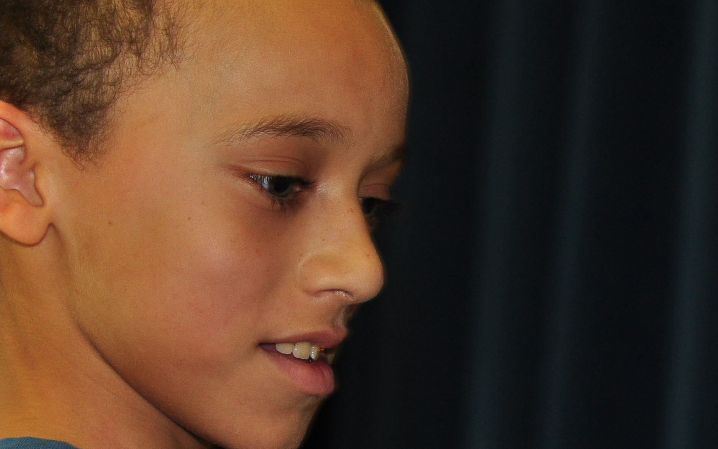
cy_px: 418
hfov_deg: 8.6
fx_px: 4775
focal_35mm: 244
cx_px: 692
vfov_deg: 5.4
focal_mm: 70
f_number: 5
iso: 400
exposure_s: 1/60
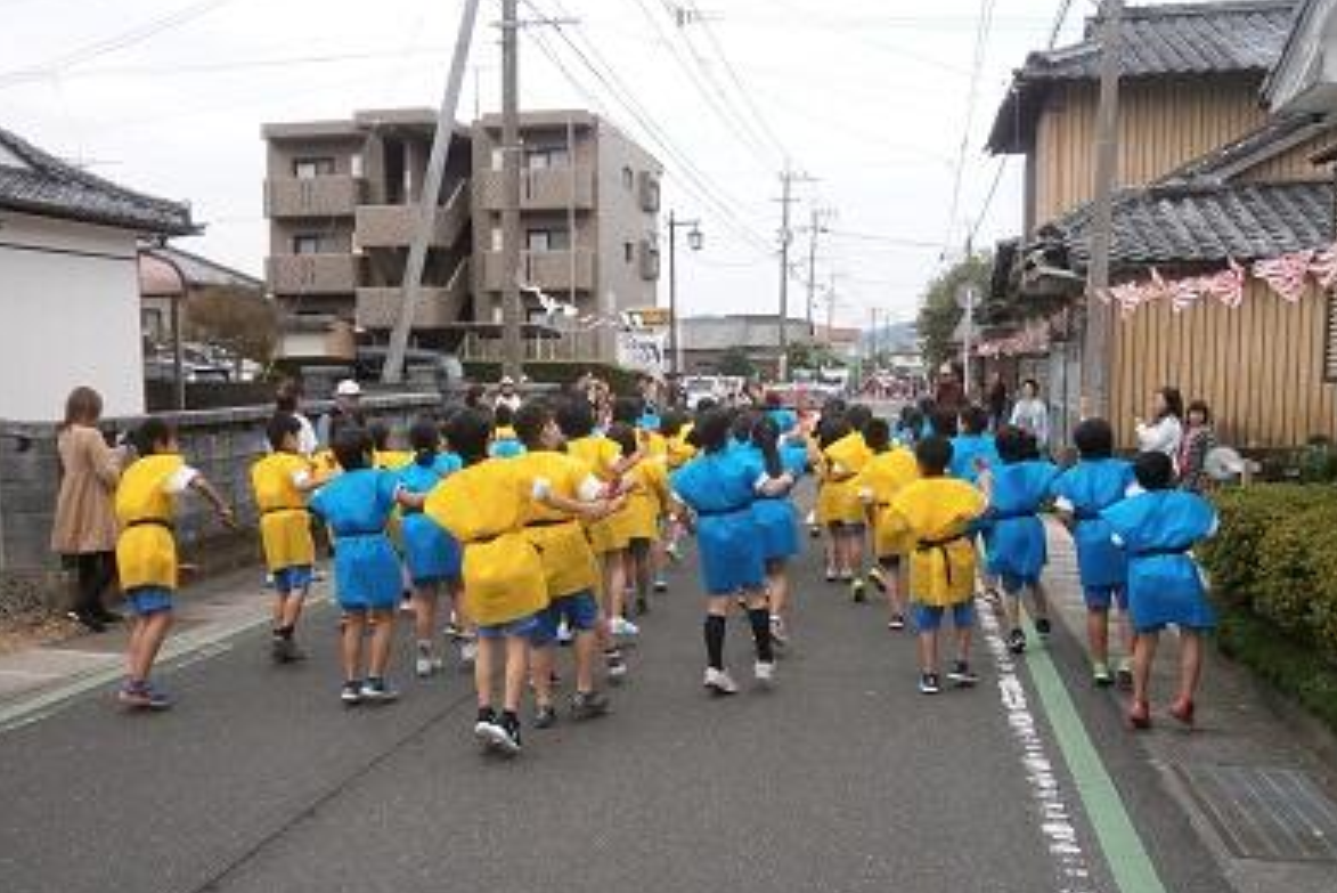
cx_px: 670
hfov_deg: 57.2
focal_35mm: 33
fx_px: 1226
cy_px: 493
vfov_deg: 40.0
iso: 80
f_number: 2.9
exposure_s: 1/250
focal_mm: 5.5
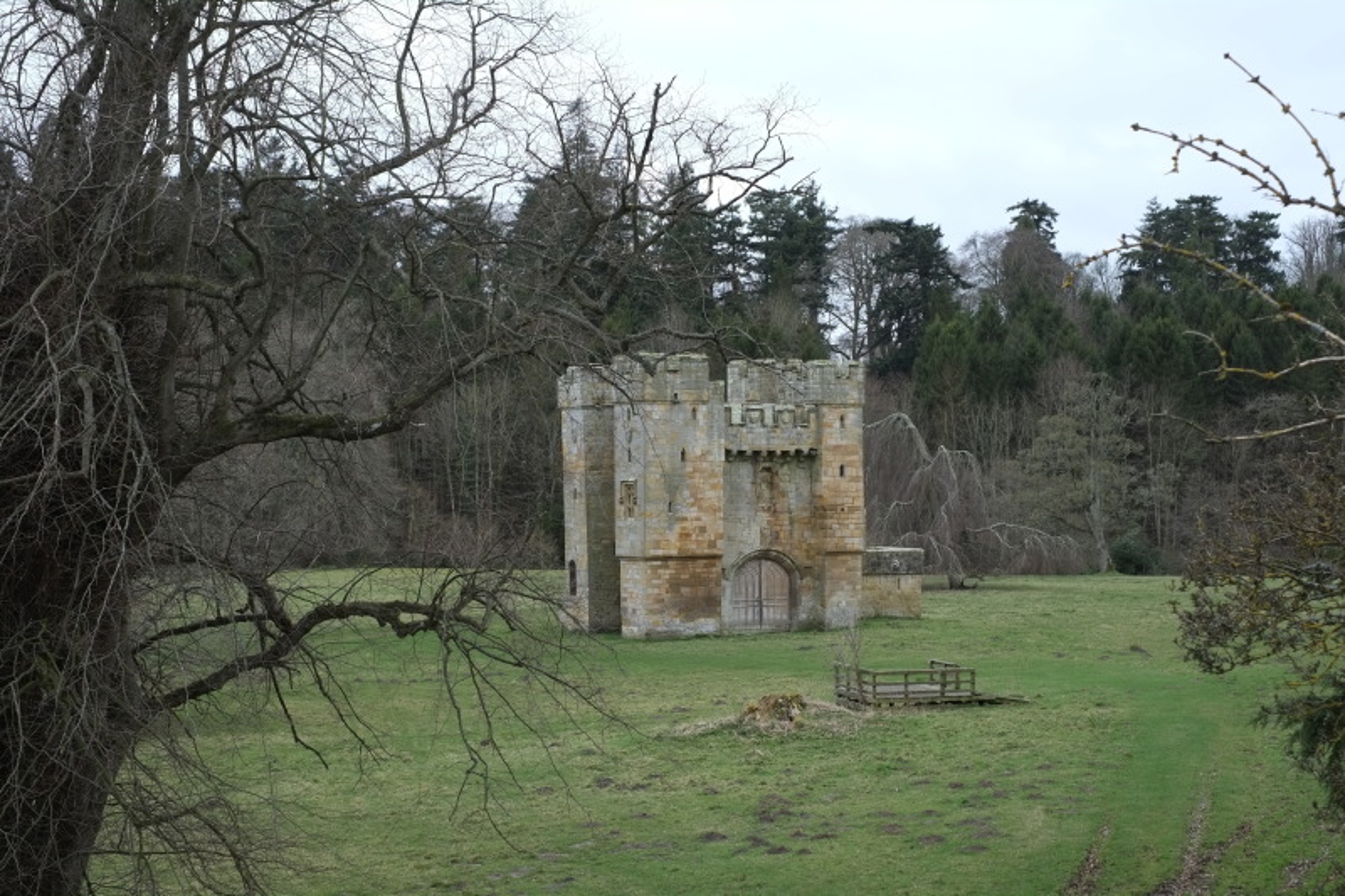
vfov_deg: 25.5
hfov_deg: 37.5
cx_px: 672
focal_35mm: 53
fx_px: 1980
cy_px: 448
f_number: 4.5
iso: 200
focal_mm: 35
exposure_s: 1/140
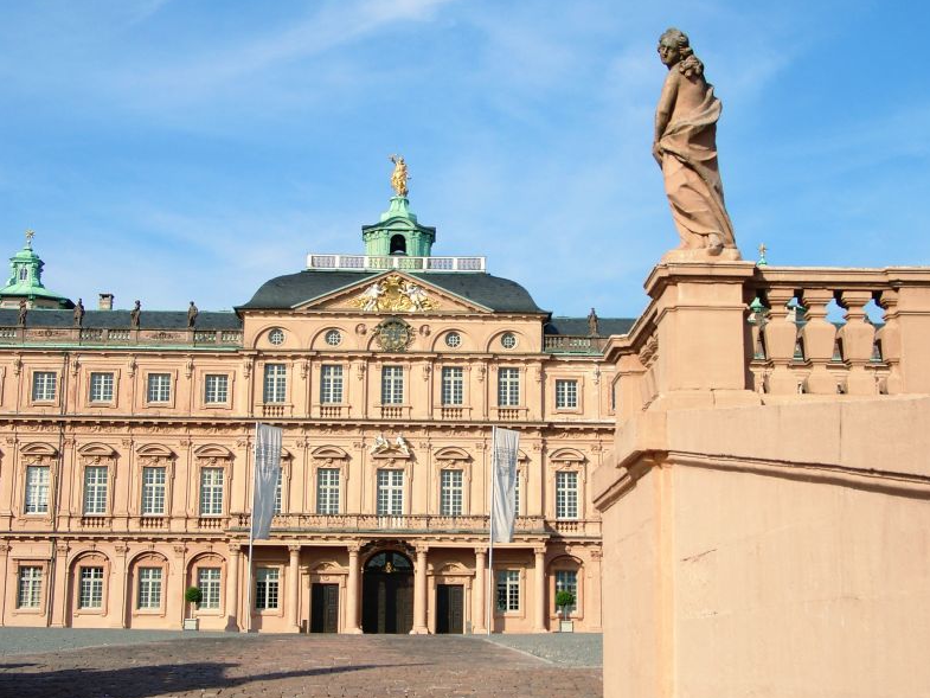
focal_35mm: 54
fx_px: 1451
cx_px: 472
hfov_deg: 35.5
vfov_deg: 27.0
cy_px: 348
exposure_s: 1/678
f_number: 4
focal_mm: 11.05
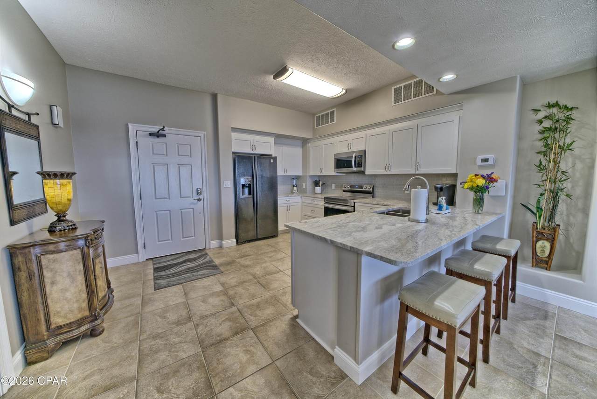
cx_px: 298
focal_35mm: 12
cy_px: 200
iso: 800
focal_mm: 12
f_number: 13
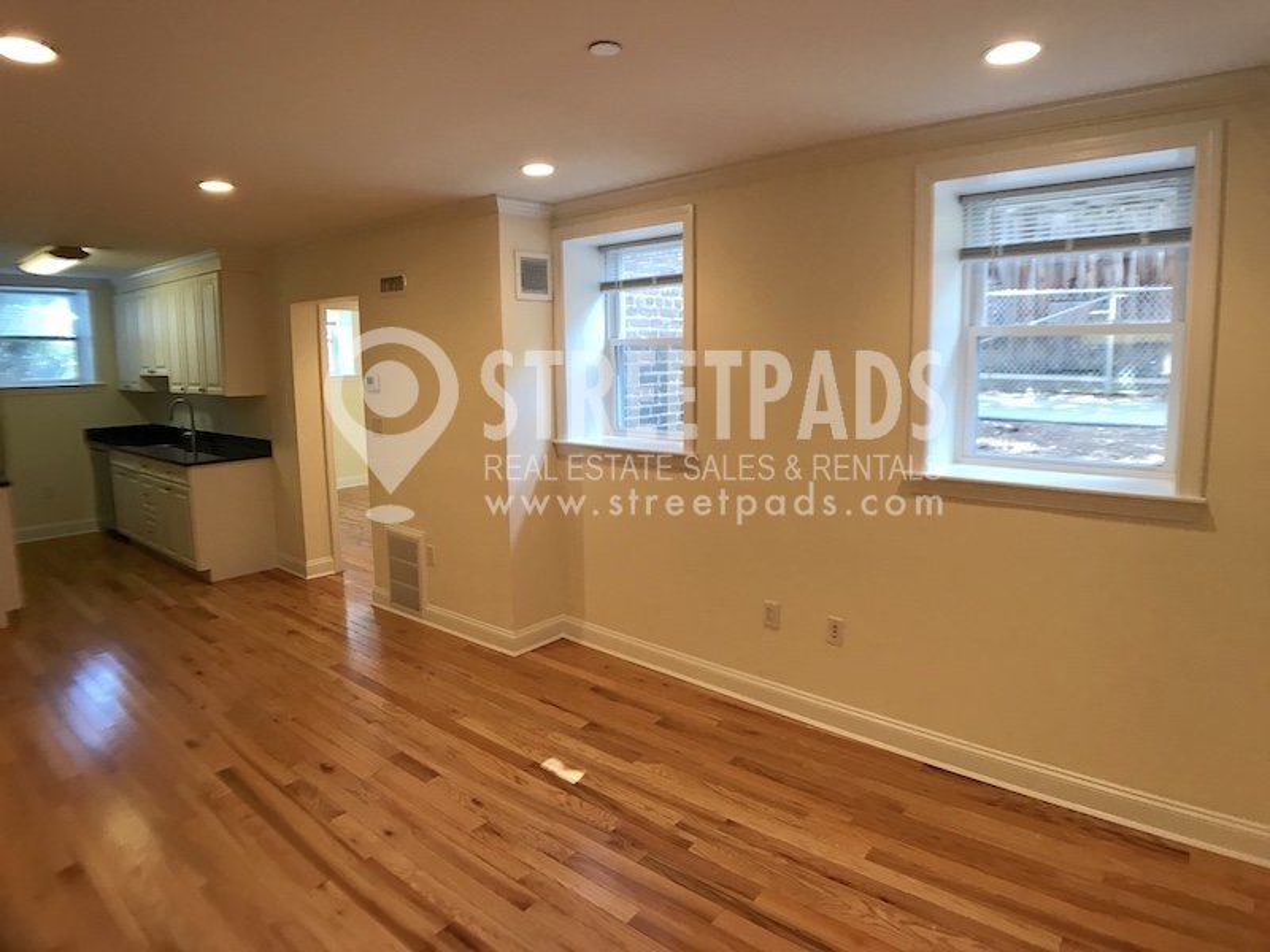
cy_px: 476
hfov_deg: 63.4
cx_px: 635
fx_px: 1027
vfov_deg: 49.7
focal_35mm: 28
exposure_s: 1/30
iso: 40
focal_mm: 3.99
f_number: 1.8
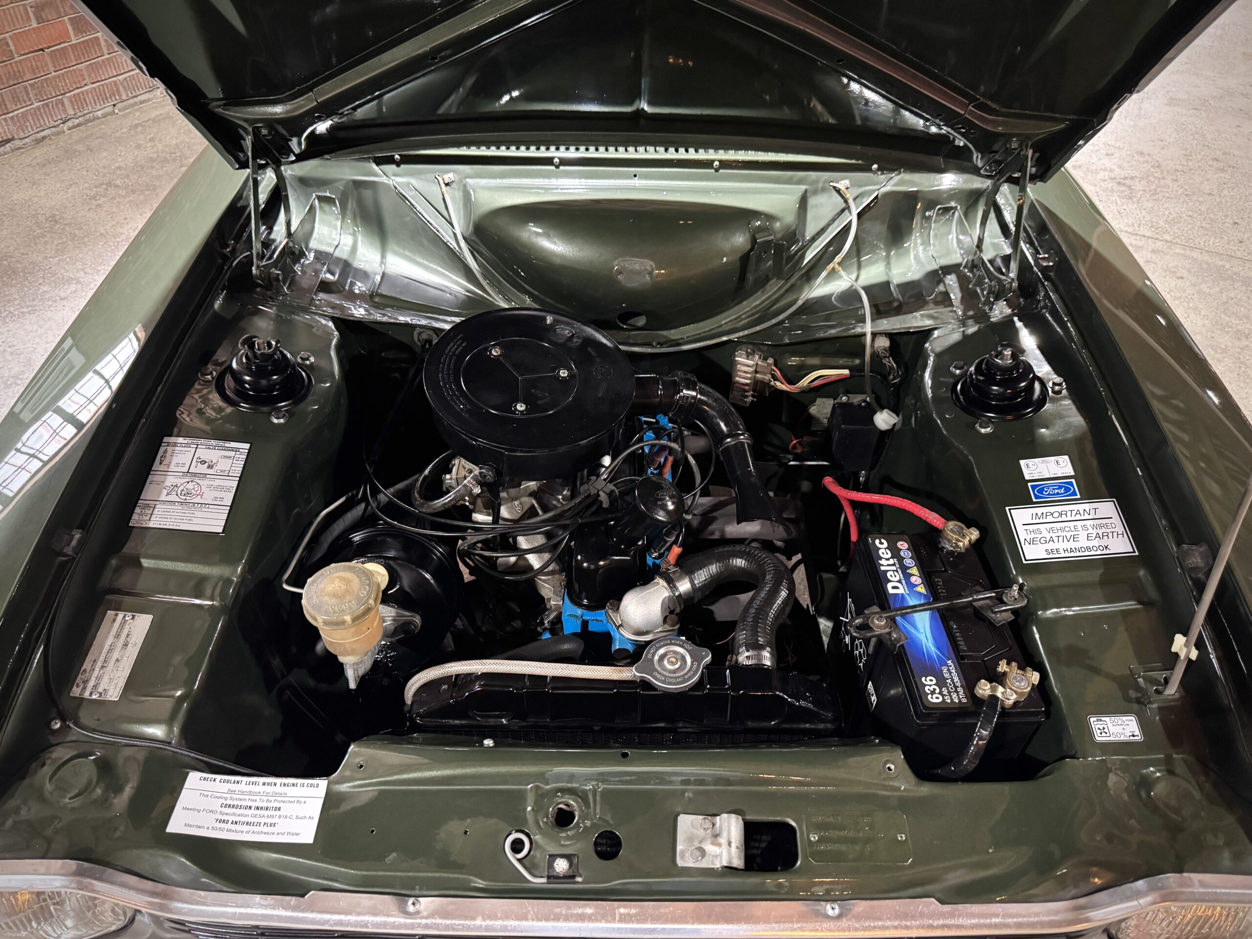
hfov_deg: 71.6
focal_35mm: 24
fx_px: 868
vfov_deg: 56.8
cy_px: 470
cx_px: 626
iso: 1000
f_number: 1.78
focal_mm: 6.76
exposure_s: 1/33
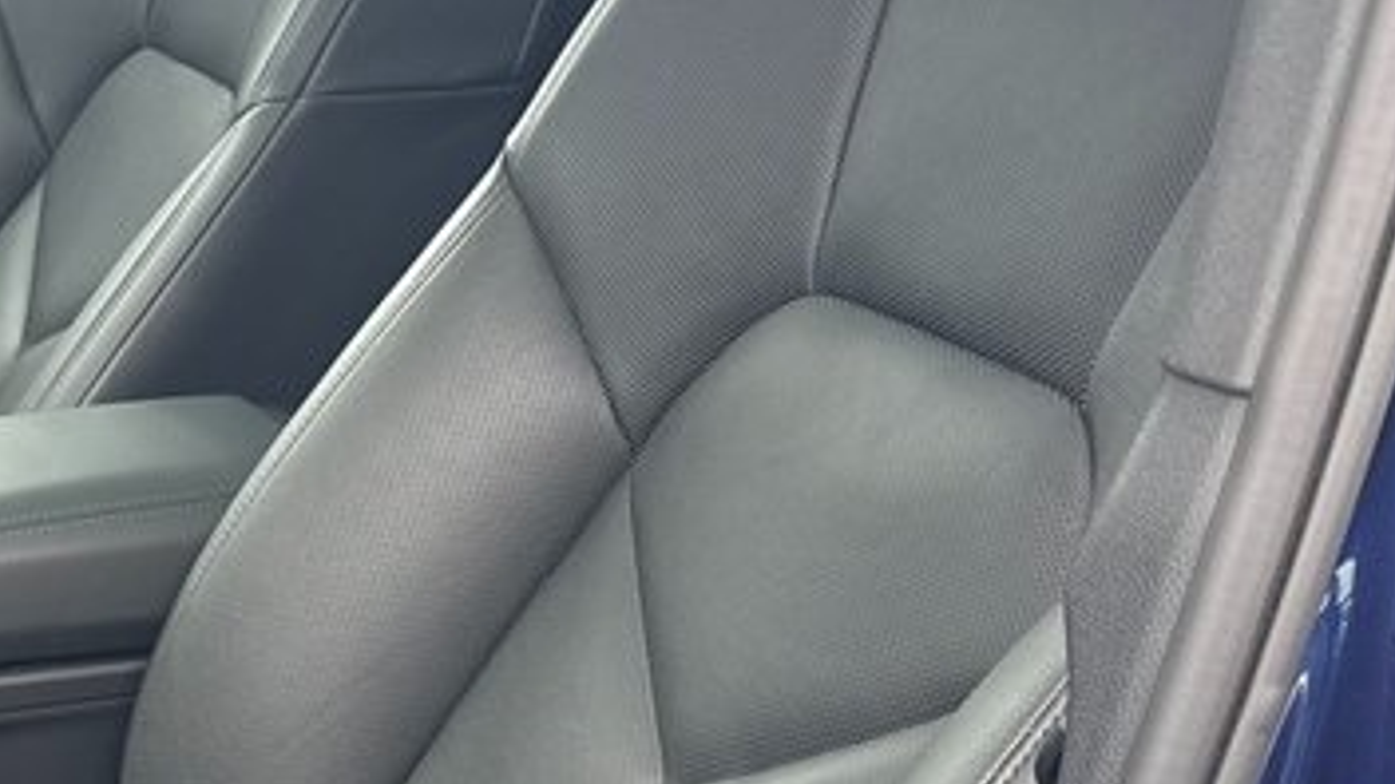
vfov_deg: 15.6
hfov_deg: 25.5
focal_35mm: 76
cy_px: 756
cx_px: -202
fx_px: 2811
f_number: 1.78
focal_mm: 6.76
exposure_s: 1/121
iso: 160
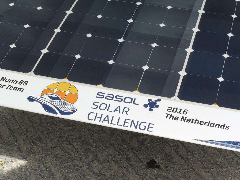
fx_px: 520
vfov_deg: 19.6
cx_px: 120
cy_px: 90
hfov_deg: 26.0
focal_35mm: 75
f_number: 6.3
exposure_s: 1/100
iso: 100
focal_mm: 13.3
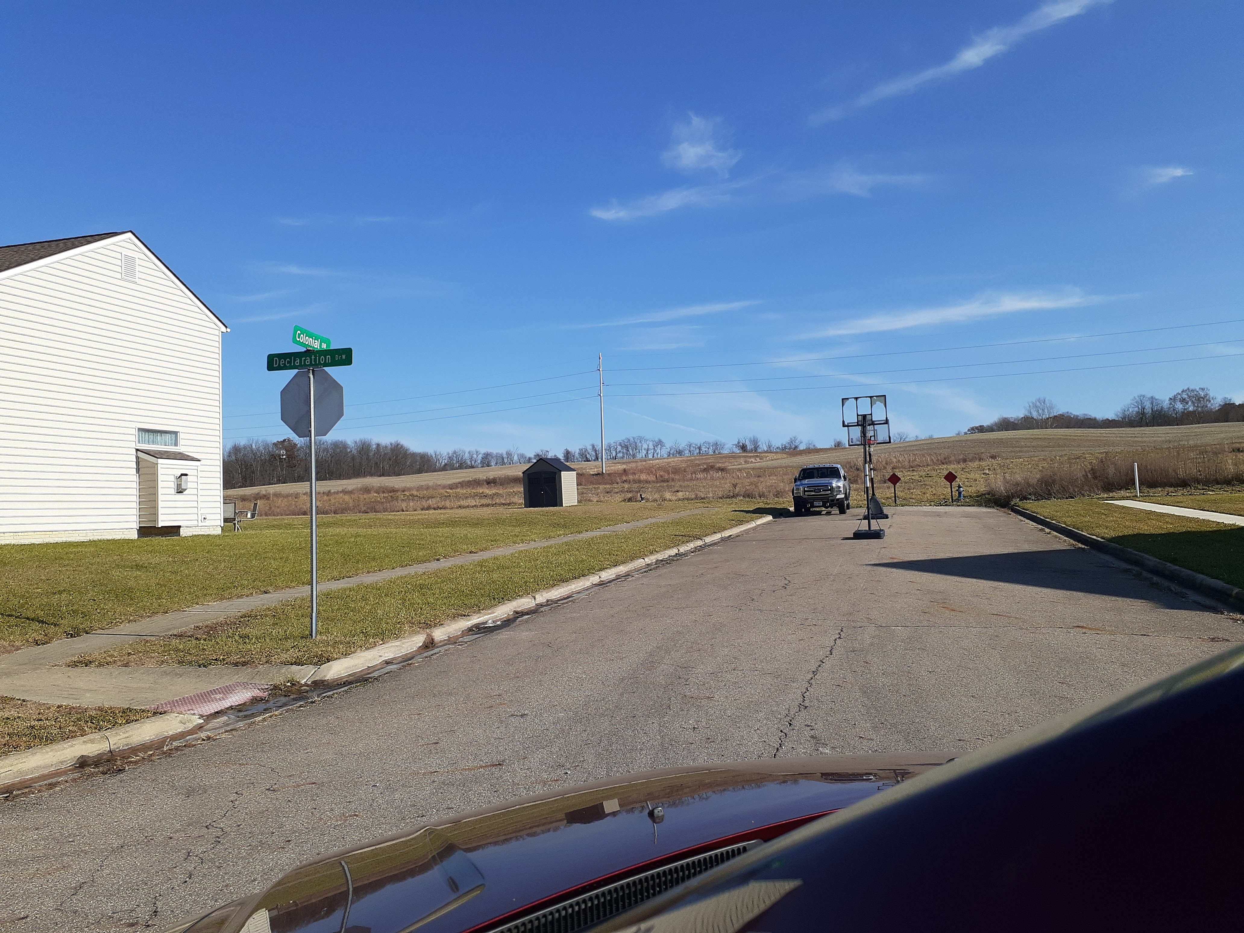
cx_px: 622
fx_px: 970
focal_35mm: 27
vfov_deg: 51.4
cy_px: 466
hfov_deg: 65.3
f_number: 1.9
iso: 40
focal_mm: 3.6
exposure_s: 1/1767
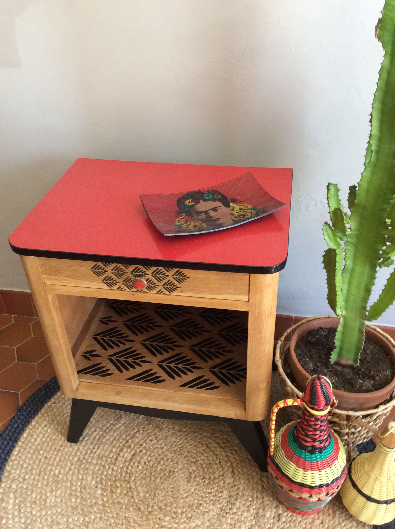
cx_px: 198
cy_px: 264
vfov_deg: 56.9
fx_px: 488
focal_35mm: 32
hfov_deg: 44.1
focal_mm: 3.3
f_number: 2.4
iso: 125
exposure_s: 1/25
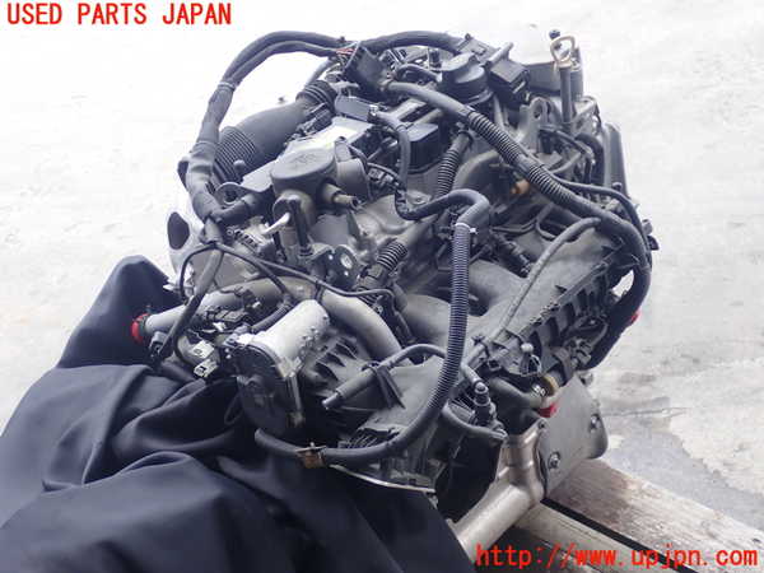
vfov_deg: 33.6
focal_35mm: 43
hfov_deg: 43.9
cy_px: 286
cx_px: 382
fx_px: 949
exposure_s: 1/80
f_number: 2.9
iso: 125
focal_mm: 7.86
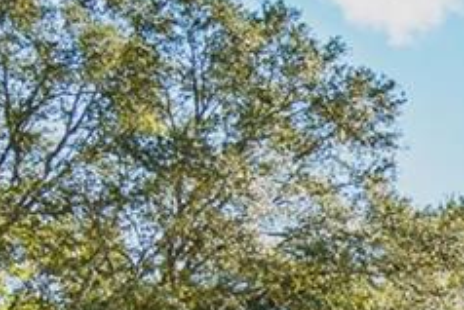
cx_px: 1164
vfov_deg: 8.7
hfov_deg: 11.6
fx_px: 1818
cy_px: 778
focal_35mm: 141
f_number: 9
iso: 200
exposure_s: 1/25
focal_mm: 14
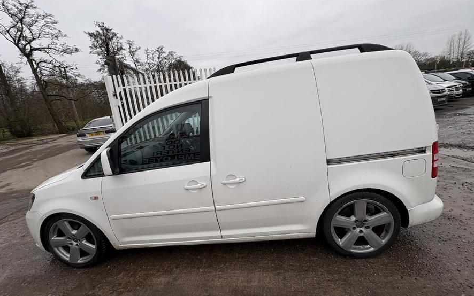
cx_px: 239
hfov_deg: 101.5
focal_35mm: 15
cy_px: 142
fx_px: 194
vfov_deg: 74.8
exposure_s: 1/213
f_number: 2.2
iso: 40
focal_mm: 2.22
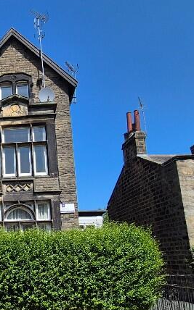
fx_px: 280
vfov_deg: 57.3
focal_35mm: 33
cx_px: -25
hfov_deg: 33.0
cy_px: 197
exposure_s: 1/1796
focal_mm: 2.2
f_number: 2.2
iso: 50
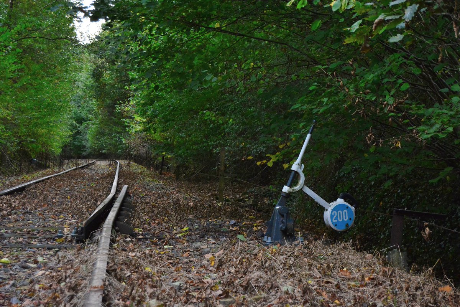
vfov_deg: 18.9
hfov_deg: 28.1
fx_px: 920
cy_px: 154
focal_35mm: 72
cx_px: 230
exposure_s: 1/640
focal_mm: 48
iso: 1600
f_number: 6.3
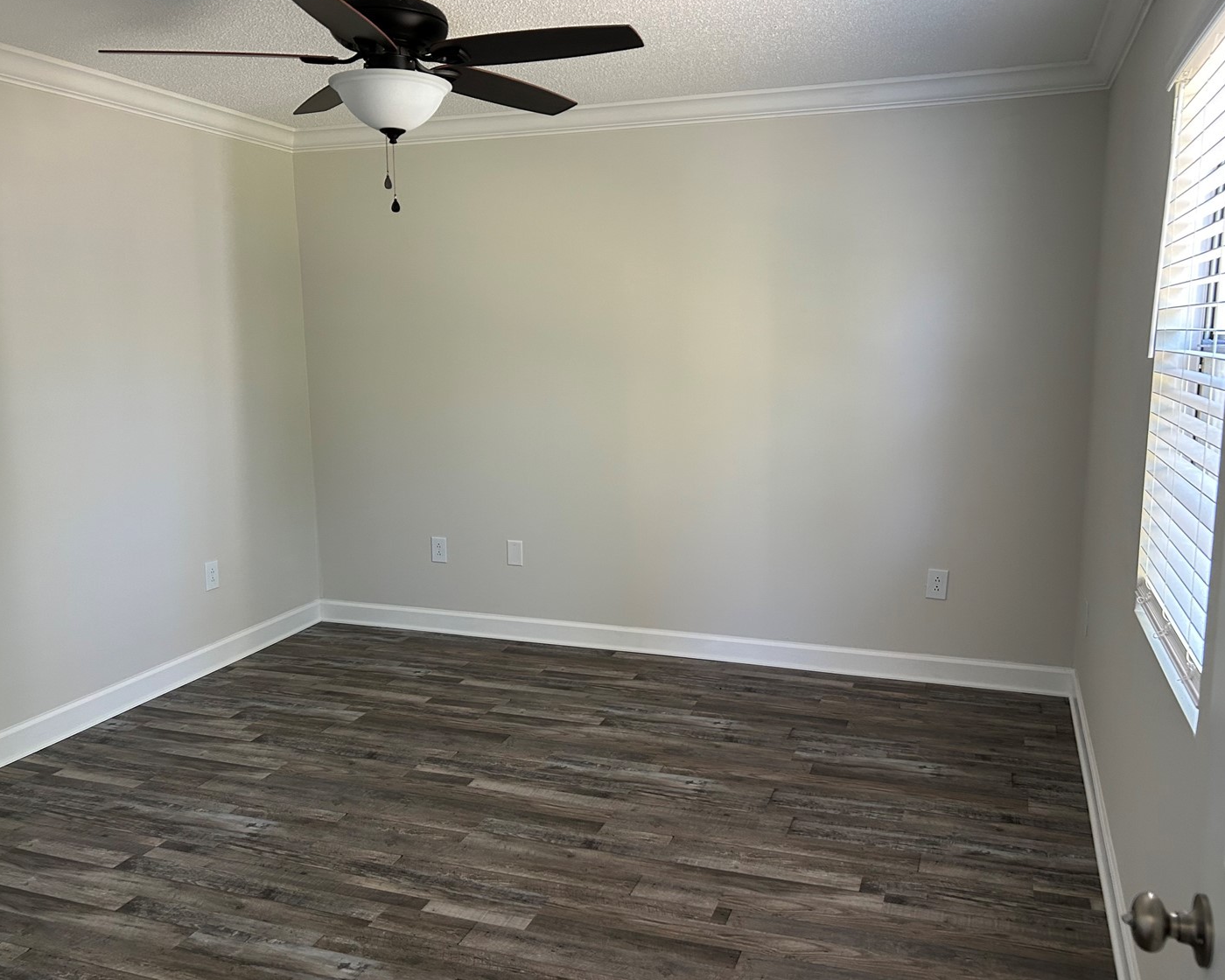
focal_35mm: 29
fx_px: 1051
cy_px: 498
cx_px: 613
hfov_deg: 60.4
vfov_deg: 50.0
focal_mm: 5.7
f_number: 1.5
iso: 160
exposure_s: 1/60
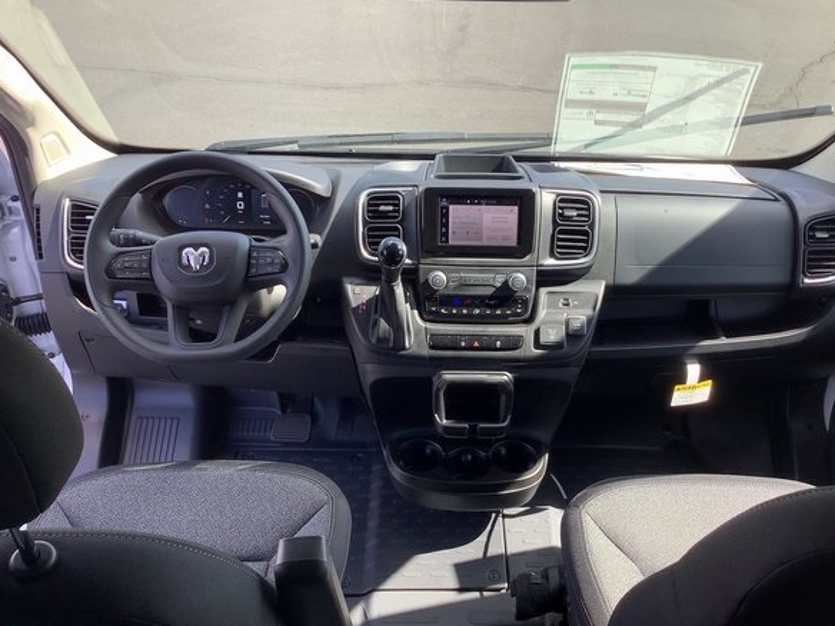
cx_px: 439
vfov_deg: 41.8
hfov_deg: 53.9
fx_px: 820
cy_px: 339
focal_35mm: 34
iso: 25
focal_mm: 3.3
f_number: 2.4
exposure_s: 1/120
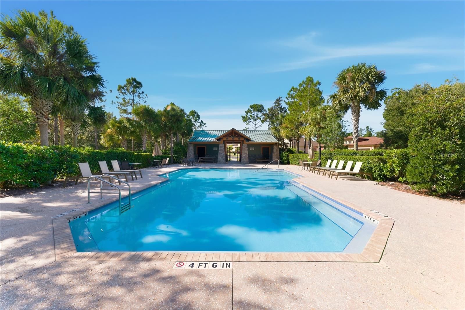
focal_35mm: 14
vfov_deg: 81.3
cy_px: 155
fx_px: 181
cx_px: 232
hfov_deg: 104.2
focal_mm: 14
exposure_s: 1/250
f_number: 8
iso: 100
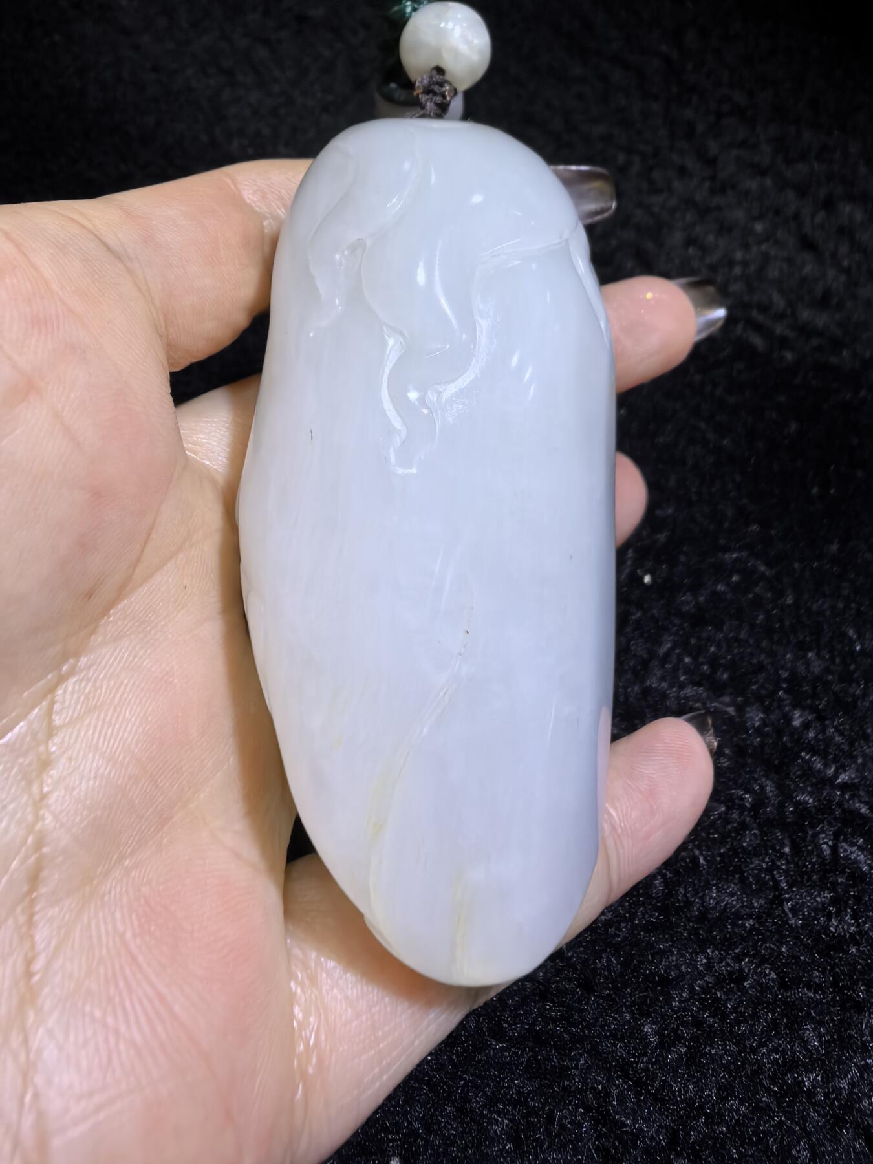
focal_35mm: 27
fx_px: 908
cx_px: 436
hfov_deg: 51.4
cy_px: 582
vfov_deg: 65.3
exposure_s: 1/100
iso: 160
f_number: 2.2
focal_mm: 1.95
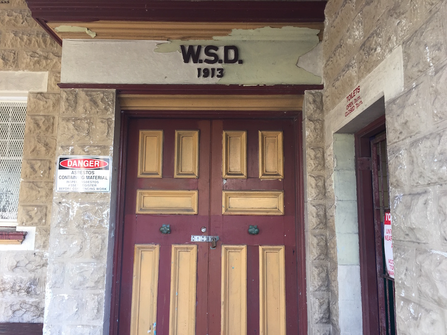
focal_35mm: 29
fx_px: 374
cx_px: 224
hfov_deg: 61.7
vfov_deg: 48.2
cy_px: 168
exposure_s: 1/50
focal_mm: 4.15
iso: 32
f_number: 2.2
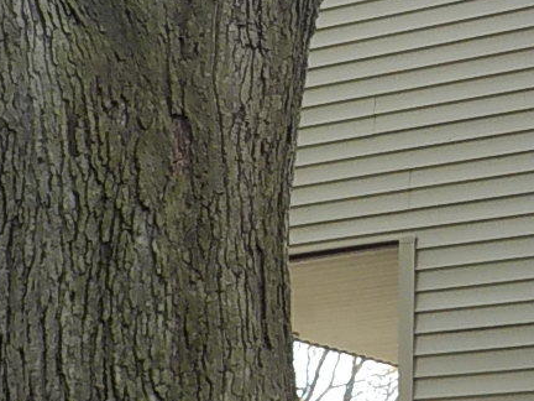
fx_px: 1712
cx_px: 555
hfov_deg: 17.3
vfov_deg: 13.3
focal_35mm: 111
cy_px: 113
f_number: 3.3
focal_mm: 4.1
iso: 125
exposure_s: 1/400
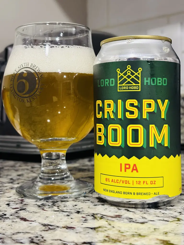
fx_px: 369
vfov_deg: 36.8
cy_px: 122
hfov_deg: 28.0
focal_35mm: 52
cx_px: 92
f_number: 1.6
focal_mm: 5.96
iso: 200
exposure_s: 1/40
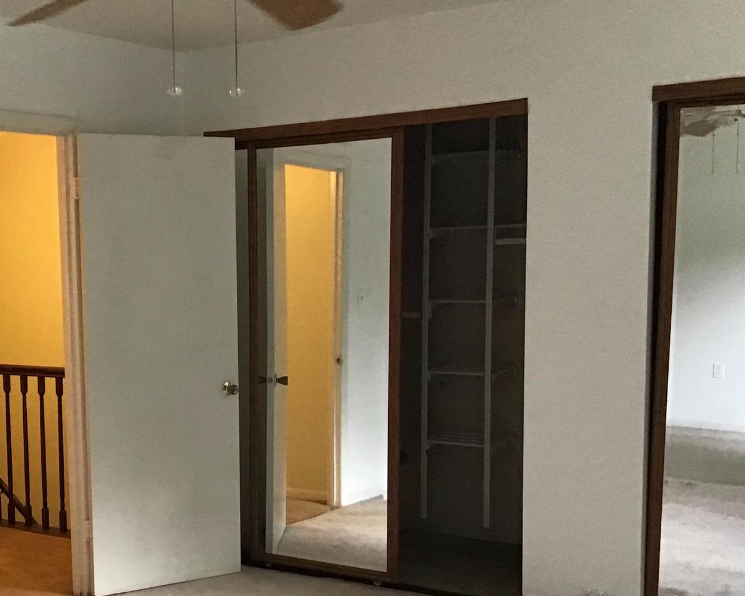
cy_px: 403
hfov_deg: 35.0
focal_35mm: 52
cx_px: 157
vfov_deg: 28.9
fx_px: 1146
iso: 200
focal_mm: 3.3
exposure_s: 1/30
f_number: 2.4
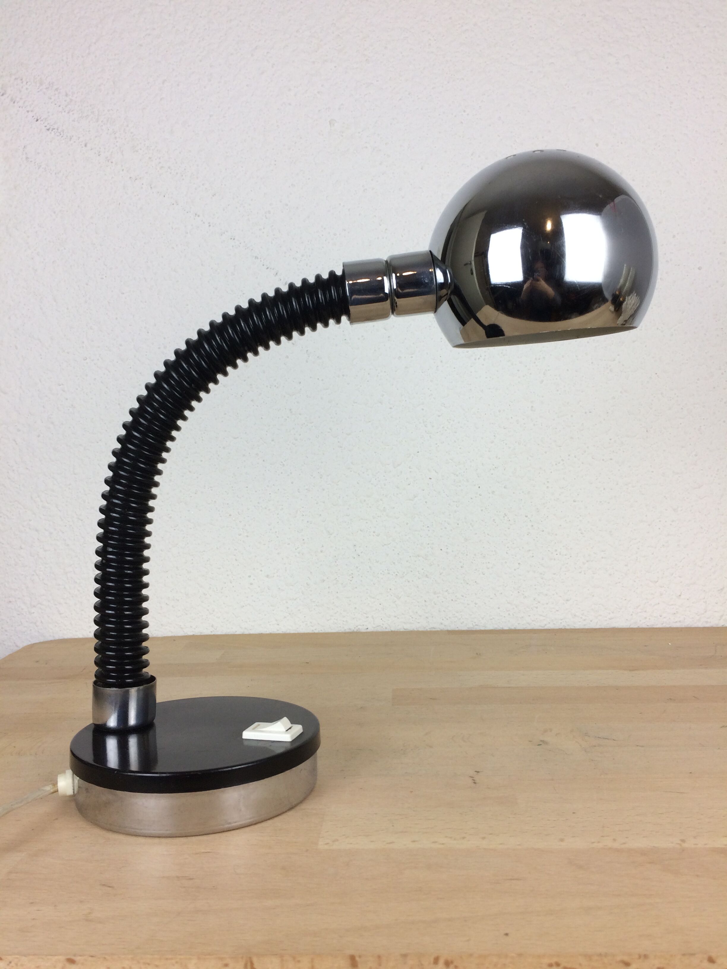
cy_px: 484
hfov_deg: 48.2
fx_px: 812
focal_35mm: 29
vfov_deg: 61.7
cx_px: 364
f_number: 2.2
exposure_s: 1/100
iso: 50
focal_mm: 4.15
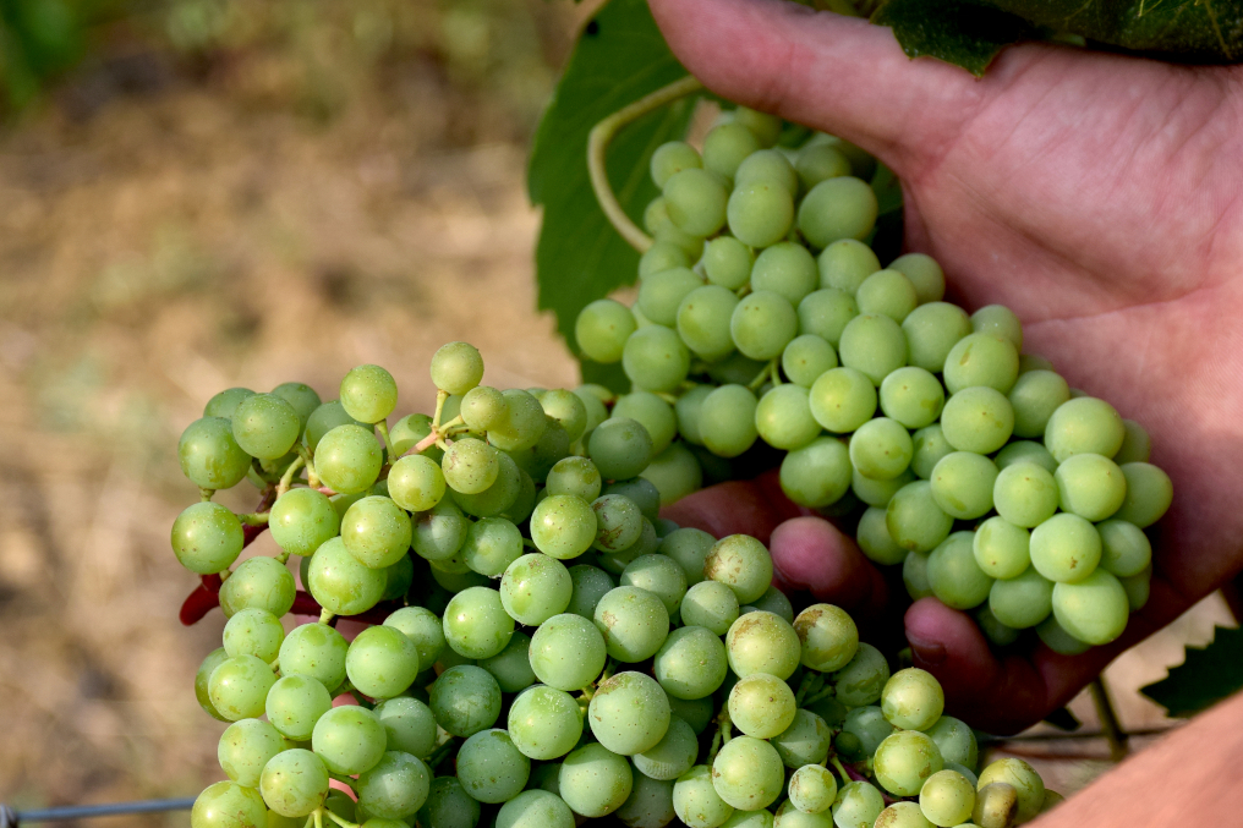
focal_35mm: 155
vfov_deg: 8.9
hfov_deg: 13.2
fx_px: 5351
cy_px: 487
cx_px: 526
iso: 320
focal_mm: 70
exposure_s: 1/250
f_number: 8
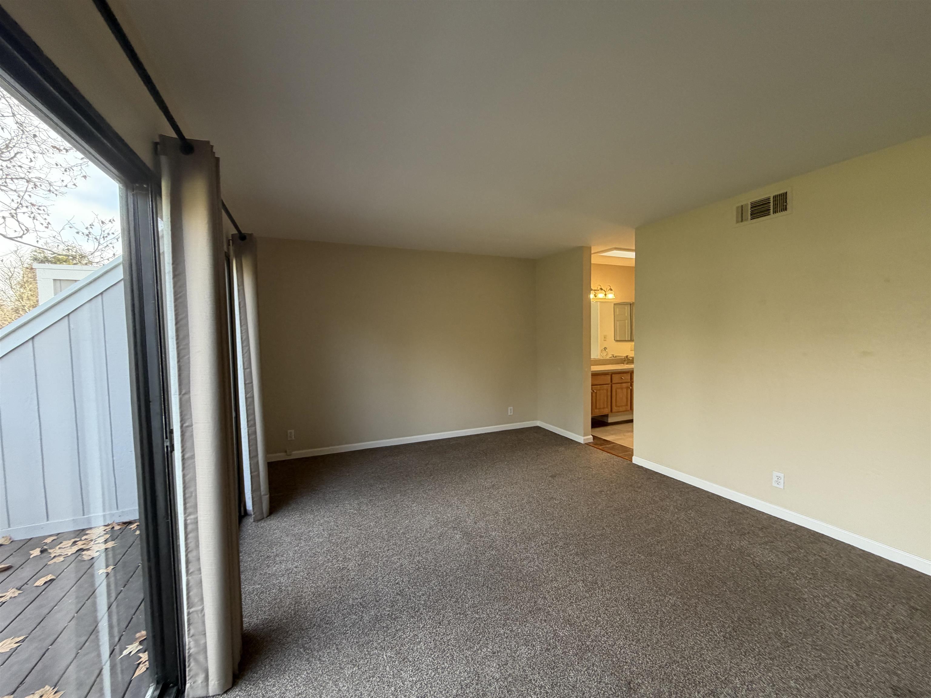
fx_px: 377
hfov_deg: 102.1
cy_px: 349
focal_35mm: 14
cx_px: 466
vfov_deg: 85.7
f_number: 2.2
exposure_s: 1/121
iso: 160
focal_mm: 2.22
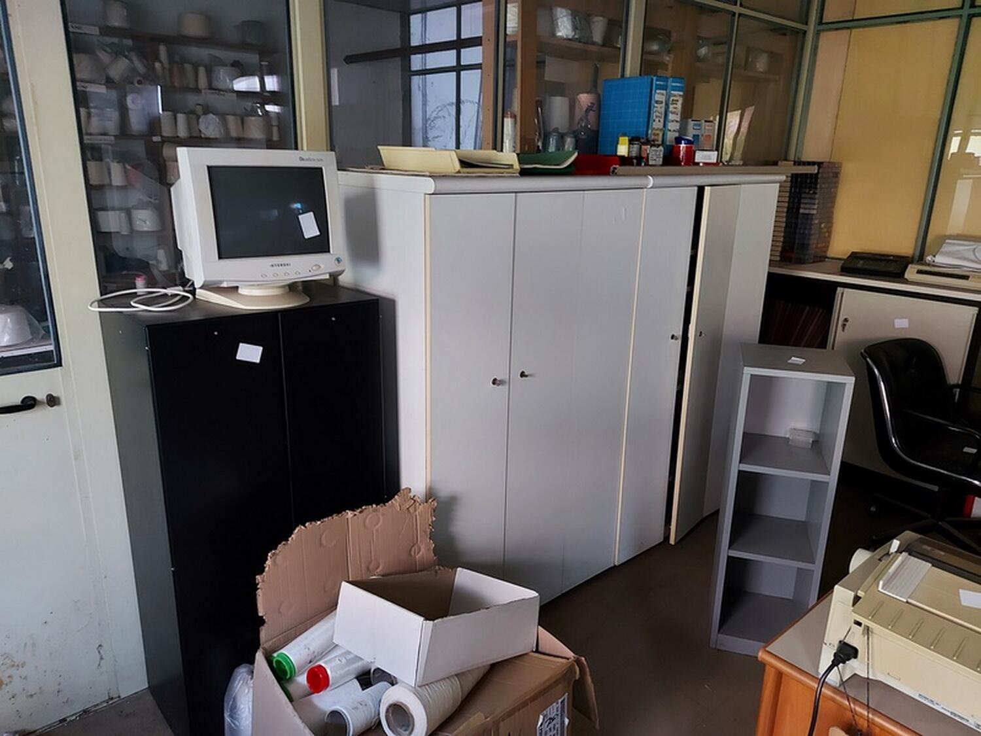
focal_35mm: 24
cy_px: 368
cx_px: 490
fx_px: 680
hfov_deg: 71.6
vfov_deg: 56.8
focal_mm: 5.23
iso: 320
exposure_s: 1/25
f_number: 1.8
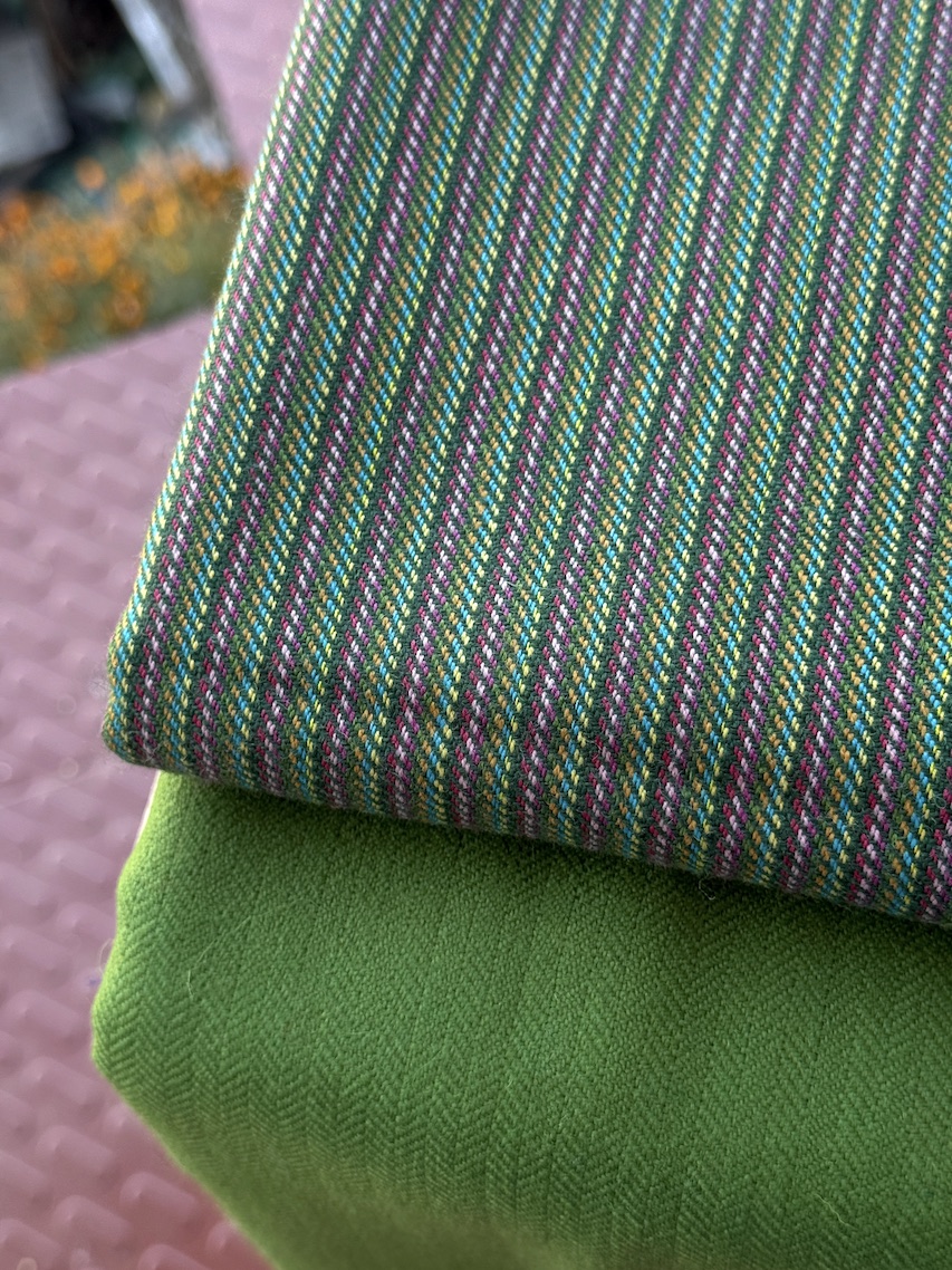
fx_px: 1761
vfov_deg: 39.7
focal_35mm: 48
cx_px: 476
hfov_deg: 30.3
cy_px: 635
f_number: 1.78
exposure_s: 1/209
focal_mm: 6.76
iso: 64
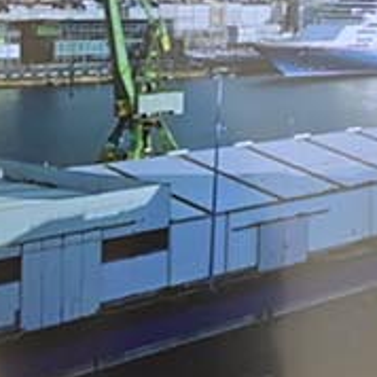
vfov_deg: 3.6
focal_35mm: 487
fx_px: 6001
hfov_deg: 3.6
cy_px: 684
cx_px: 808
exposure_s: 1/320
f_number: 5.6
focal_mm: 60
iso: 2000
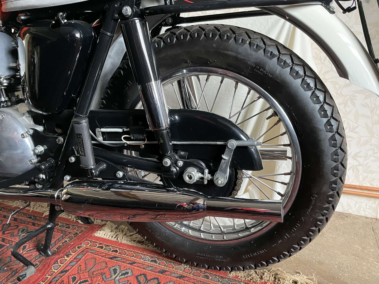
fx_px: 285
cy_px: 142
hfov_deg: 67.3
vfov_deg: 53.1
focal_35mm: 26
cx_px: 190
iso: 500
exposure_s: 1/52
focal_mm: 4.2
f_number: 1.6
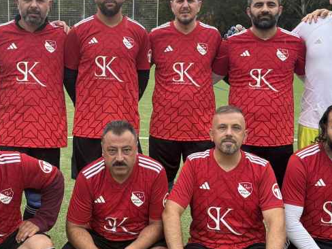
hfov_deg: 30.6
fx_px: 604
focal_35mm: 63
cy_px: 101
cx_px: 133
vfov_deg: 23.3
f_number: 1.78
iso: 100
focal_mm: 6.76
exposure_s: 1/494
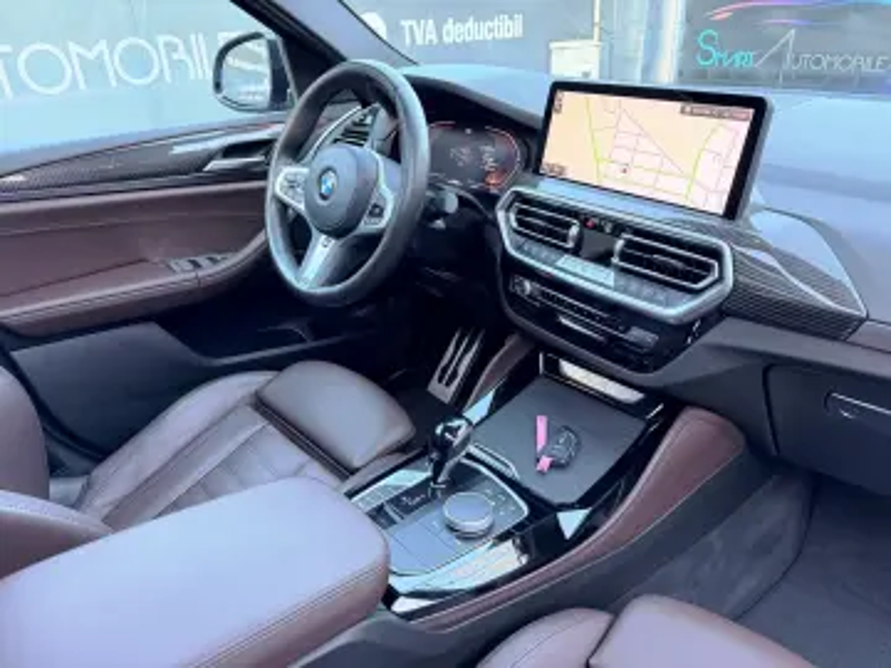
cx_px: 446
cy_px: 334
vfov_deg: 56.8
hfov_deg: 71.6
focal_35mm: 24
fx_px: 618
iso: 250
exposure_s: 1/81
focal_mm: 6.76
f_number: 1.78
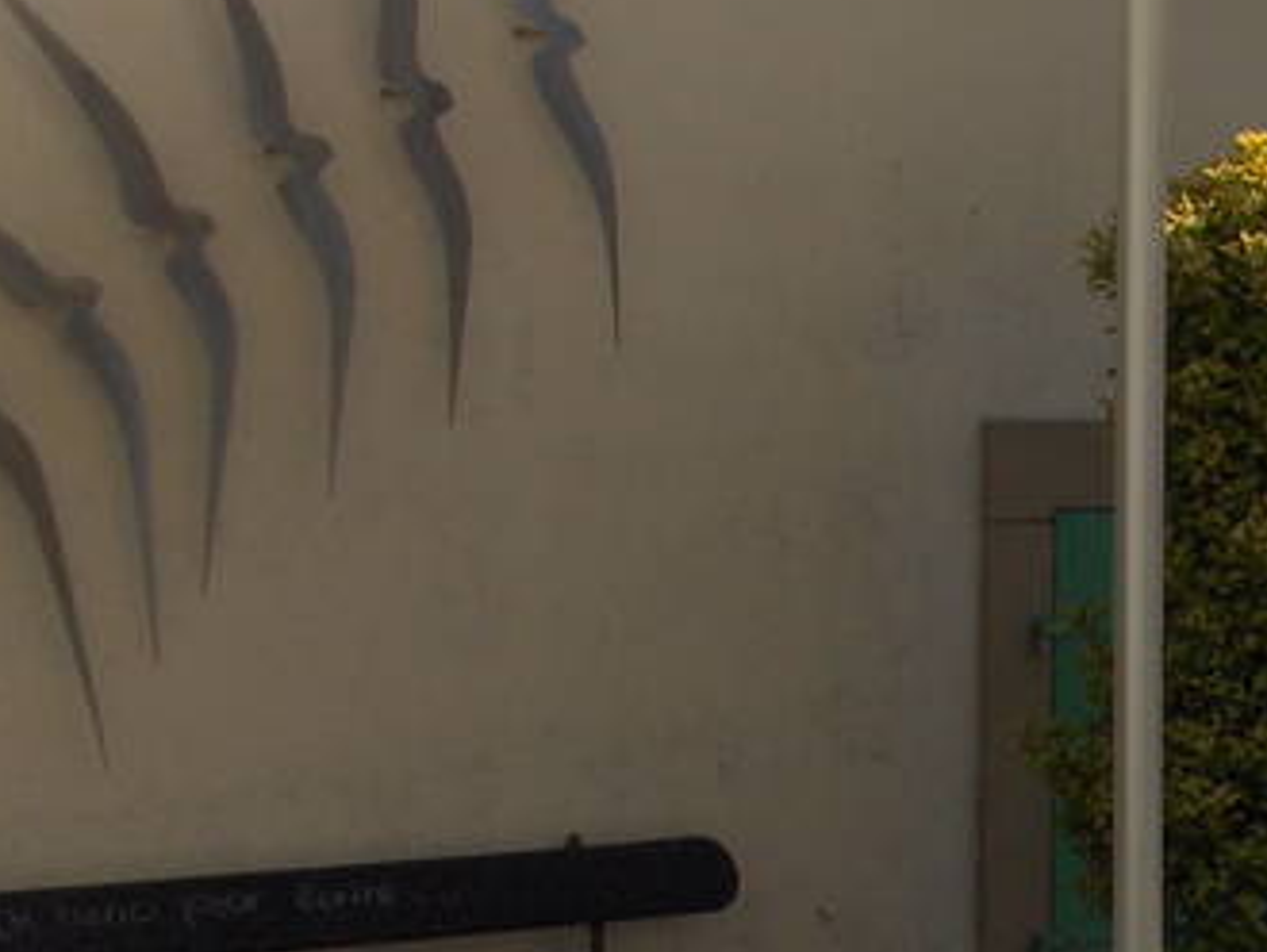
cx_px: 1497
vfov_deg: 21.1
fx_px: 2454
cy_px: 983
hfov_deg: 26.0
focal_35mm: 67
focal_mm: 5.8
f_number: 4.5
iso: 50
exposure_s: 1/654
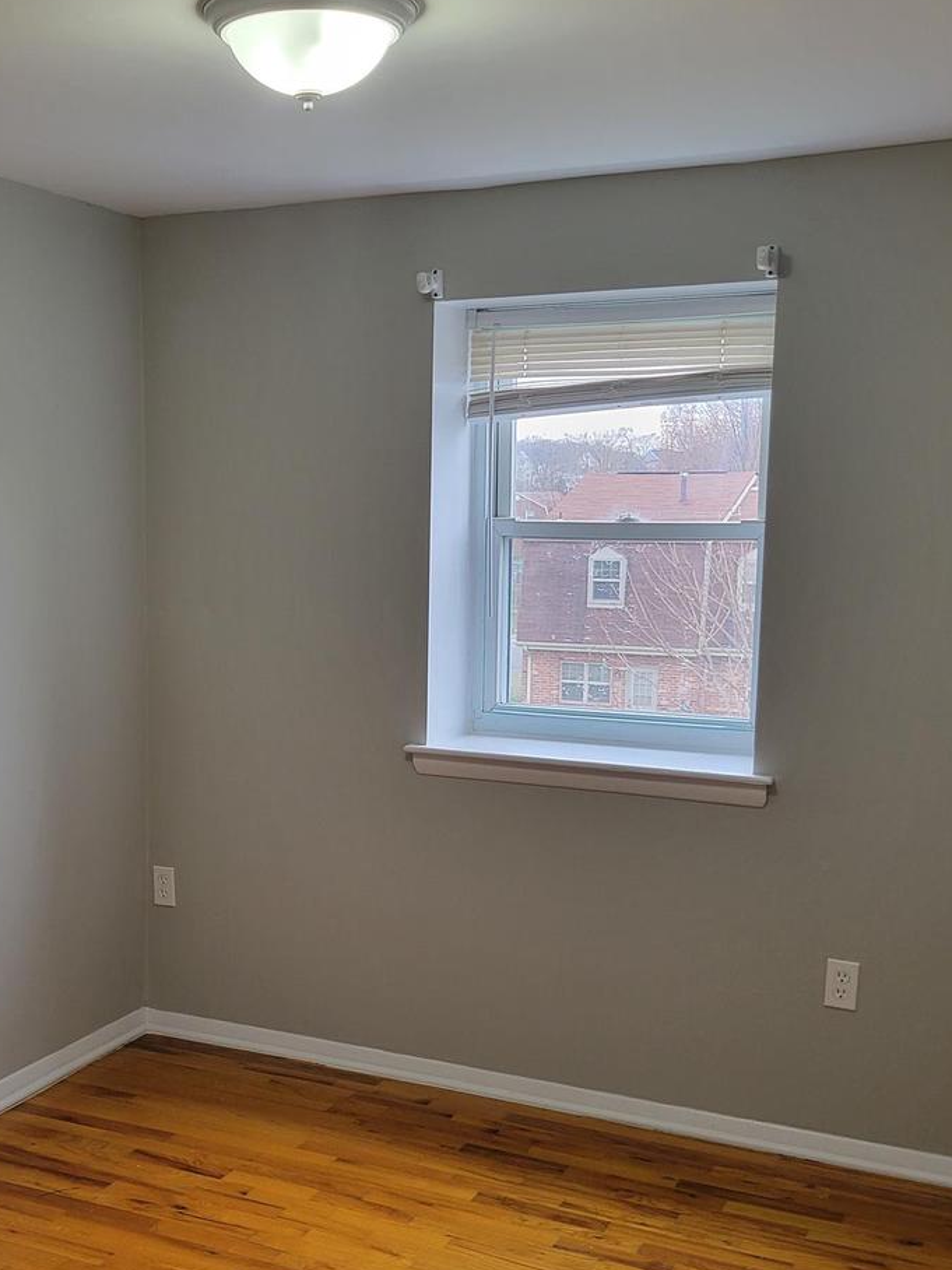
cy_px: 718
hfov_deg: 32.5
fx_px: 1613
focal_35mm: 44
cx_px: 294
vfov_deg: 42.9
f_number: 1.8
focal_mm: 5.4
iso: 100
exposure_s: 1/120
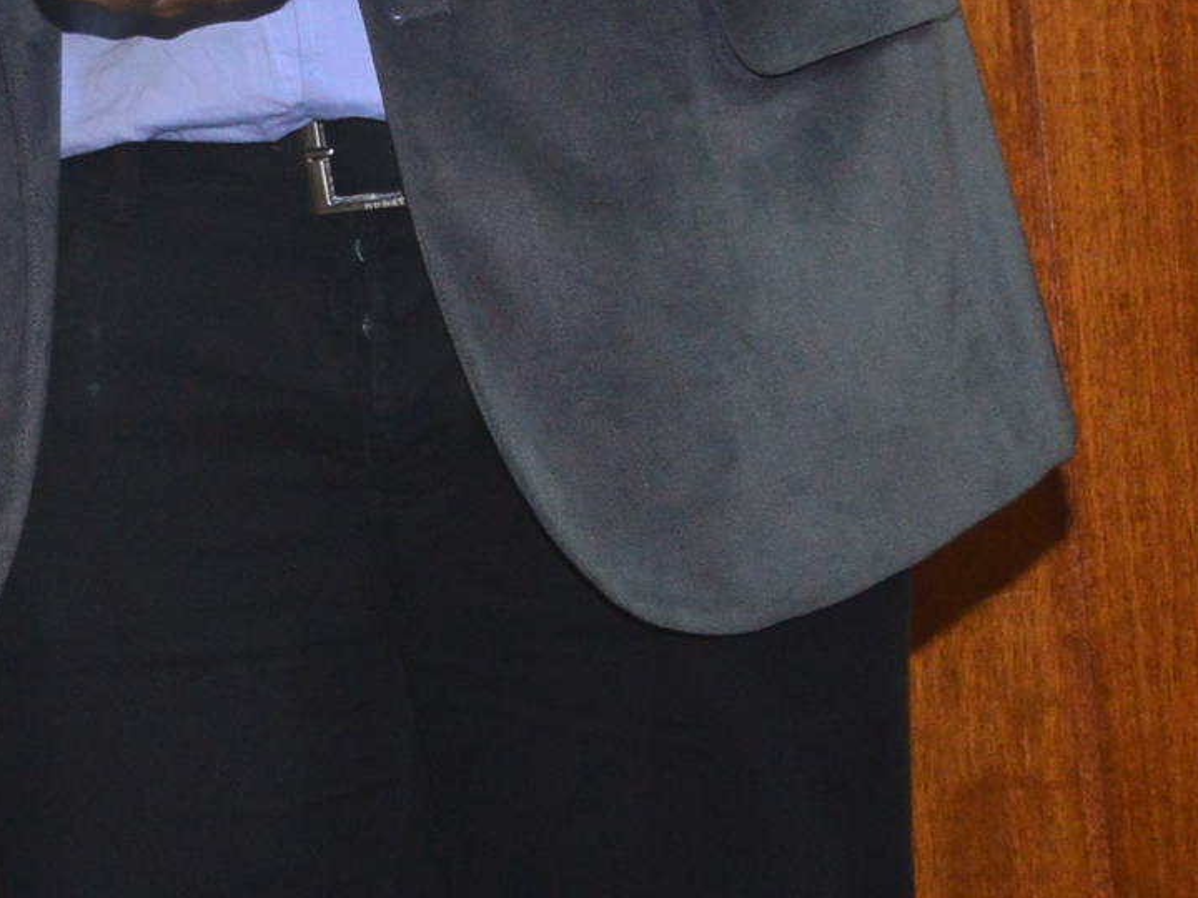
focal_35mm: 193
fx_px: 6679
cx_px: -995
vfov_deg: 7.5
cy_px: -625
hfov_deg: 9.7
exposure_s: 1/60
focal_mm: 48
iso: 2000
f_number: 7.1
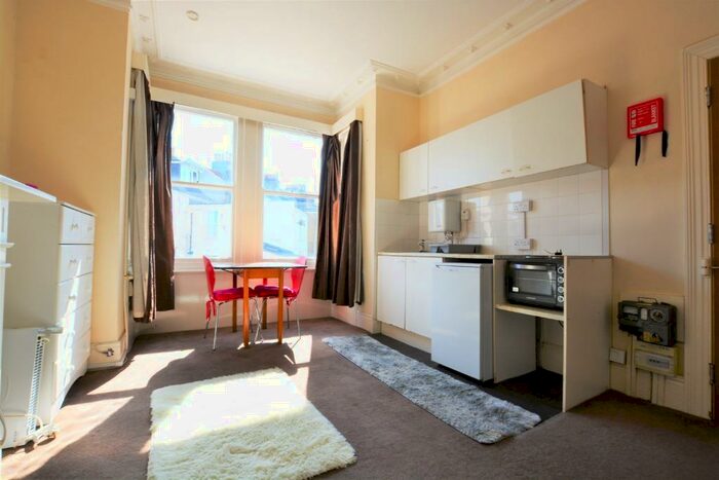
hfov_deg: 100.4
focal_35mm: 15
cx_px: 360
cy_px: 240
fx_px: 300
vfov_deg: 77.4
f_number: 11
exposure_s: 1/40
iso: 125
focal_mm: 10
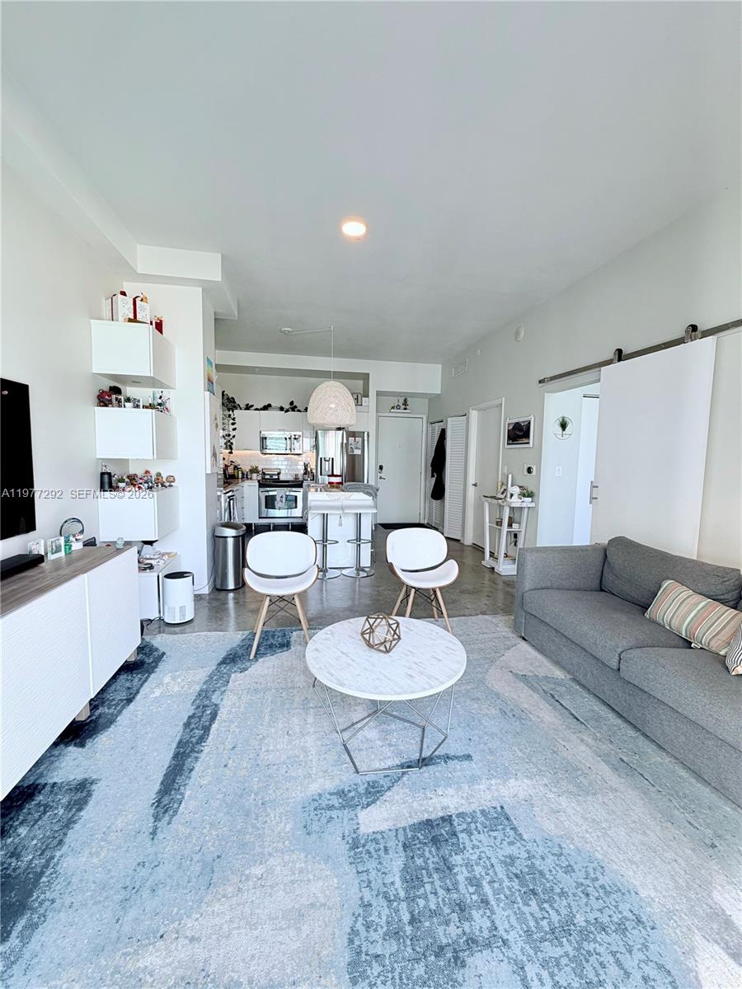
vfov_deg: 102.1
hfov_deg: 85.7
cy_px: 494
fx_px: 400
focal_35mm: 14
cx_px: 371
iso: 100
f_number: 2.2
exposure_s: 1/120
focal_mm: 2.22
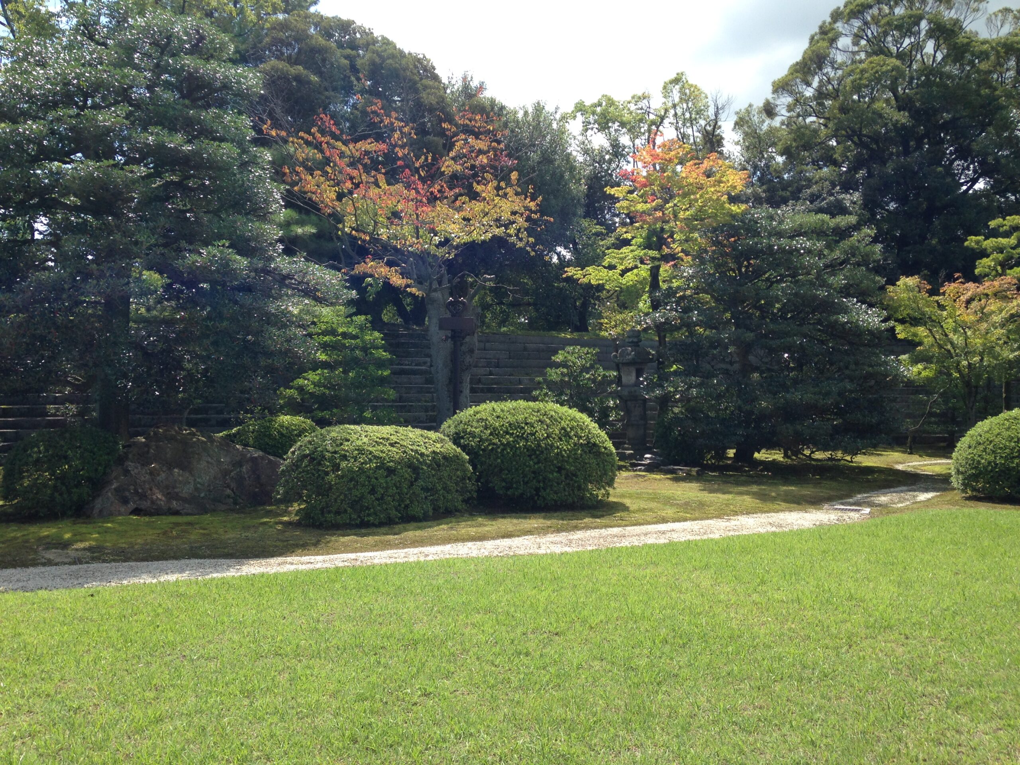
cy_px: 382
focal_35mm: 33
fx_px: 972
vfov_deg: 42.9
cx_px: 510
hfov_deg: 55.4
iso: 50
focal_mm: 4.12
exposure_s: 1/821
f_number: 2.4
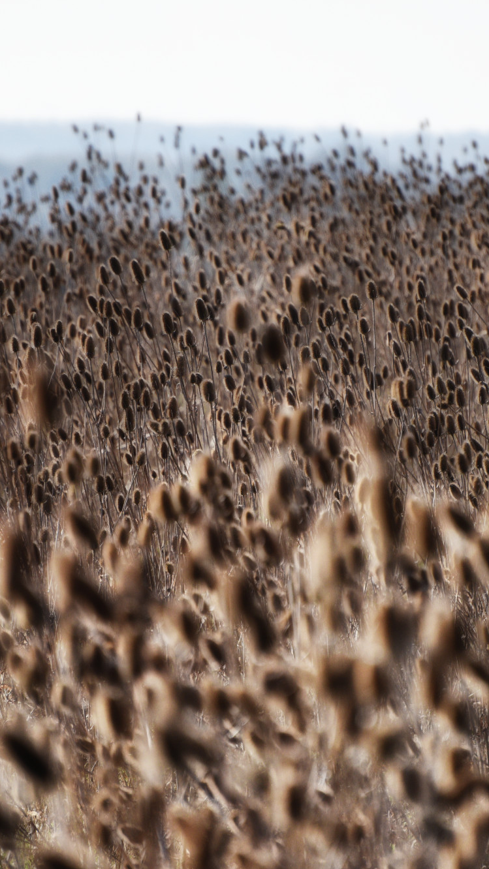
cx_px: 234
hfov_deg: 2.6
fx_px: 10883
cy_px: 434
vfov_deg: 4.6
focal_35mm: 472
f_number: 5.6
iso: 500
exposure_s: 1/1600
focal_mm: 300
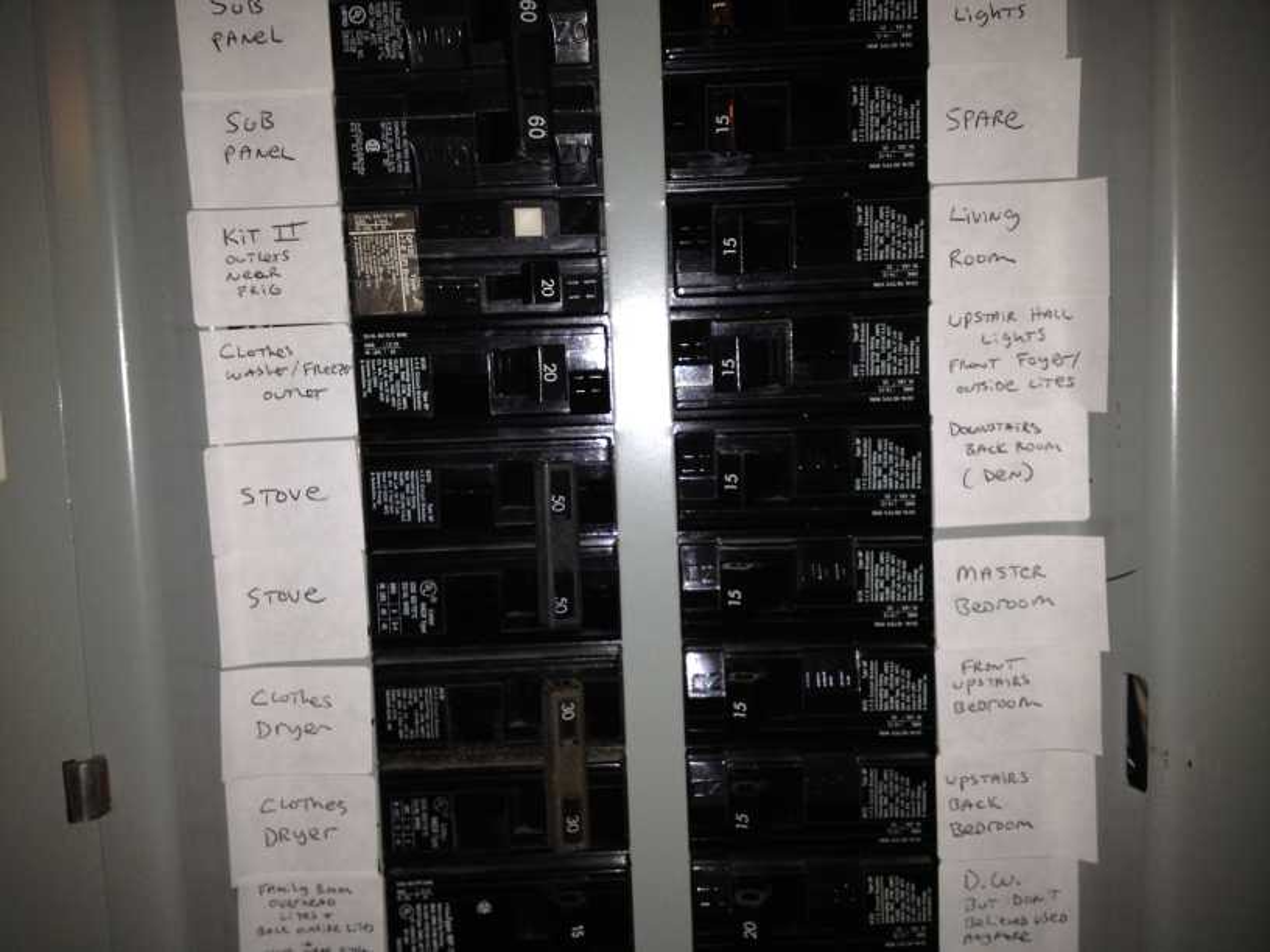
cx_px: 635
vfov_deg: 40.7
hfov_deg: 52.6
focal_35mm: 35
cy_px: 476
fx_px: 1284
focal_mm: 4.28
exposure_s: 1/60
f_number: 2.4
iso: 50
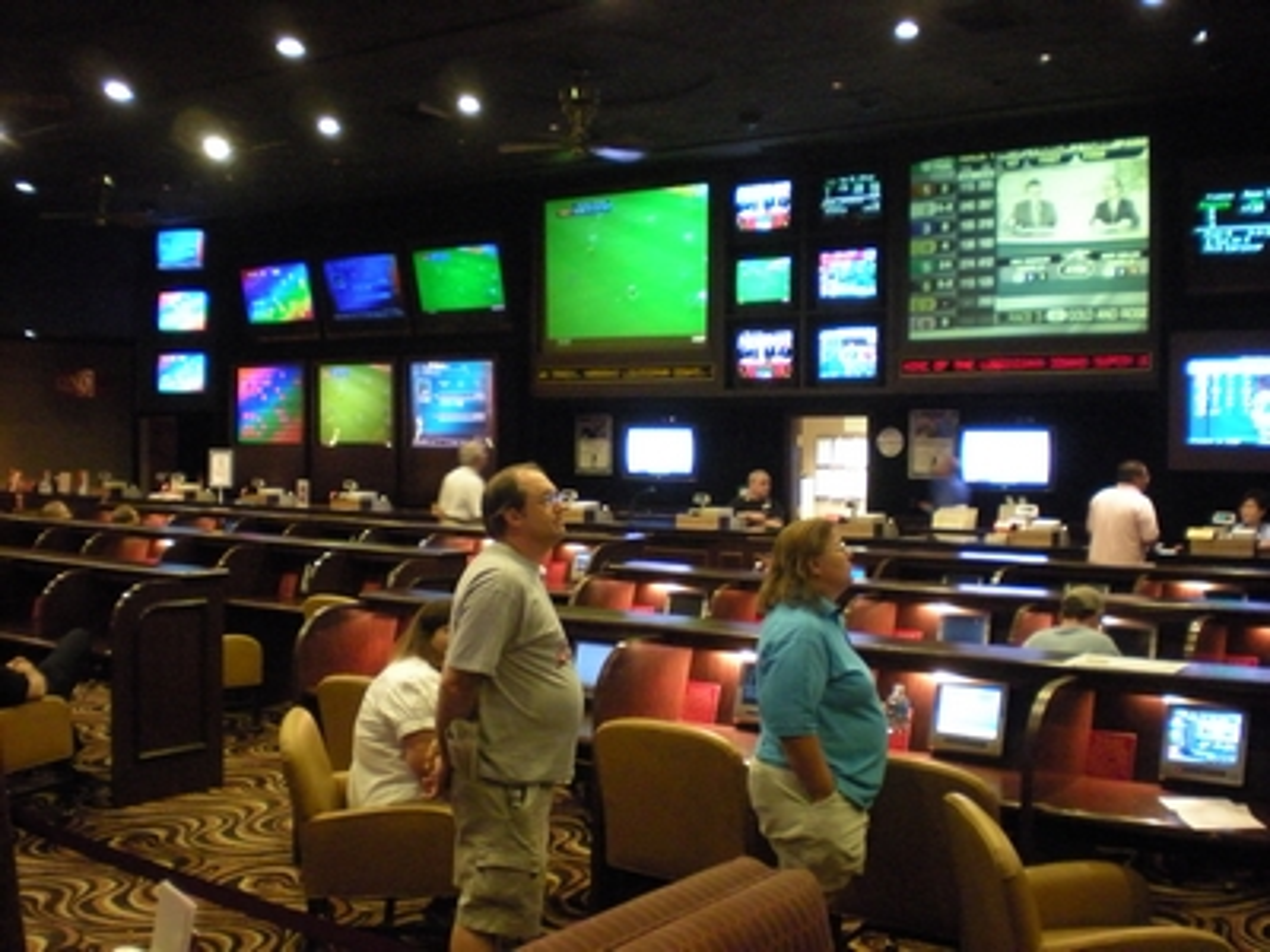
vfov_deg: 37.7
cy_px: 476
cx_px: 635
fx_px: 1394
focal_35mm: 38
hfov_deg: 49.0
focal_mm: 6.3
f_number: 3.1
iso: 800
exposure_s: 1/8.4
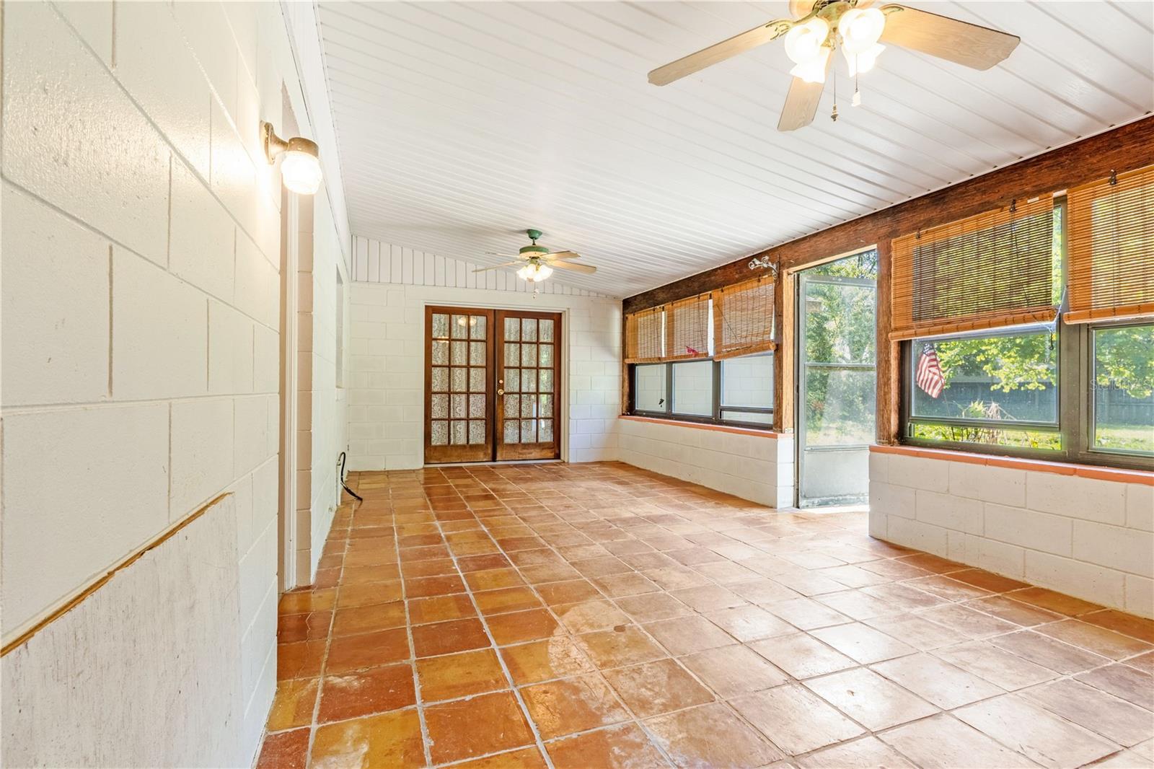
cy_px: 384
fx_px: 529
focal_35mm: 16
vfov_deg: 72.0
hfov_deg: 95.0
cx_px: 577
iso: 250
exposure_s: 1/200
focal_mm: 11
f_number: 9
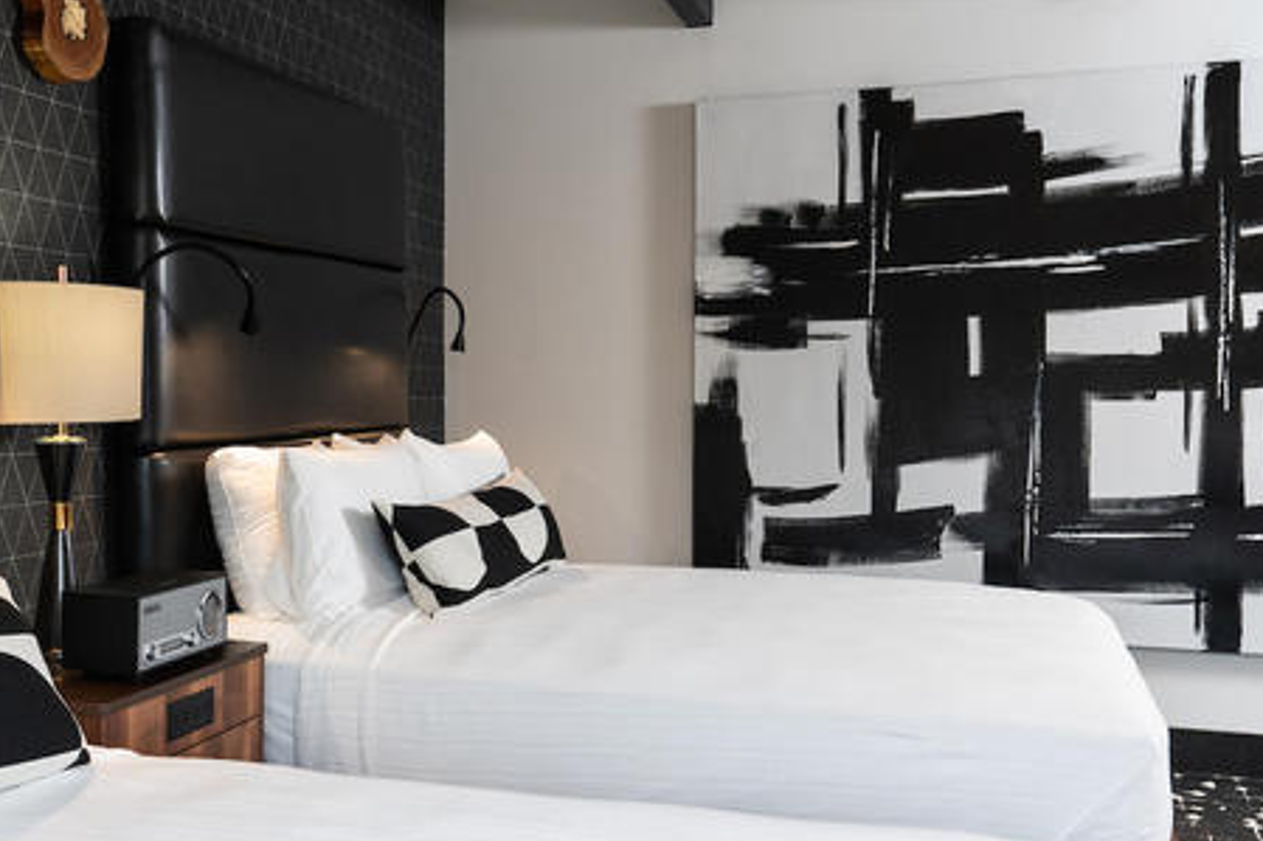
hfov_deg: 47.7
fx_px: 1403
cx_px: 418
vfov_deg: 33.4
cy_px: 439
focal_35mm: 40
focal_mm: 29
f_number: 8
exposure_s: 1/13
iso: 200
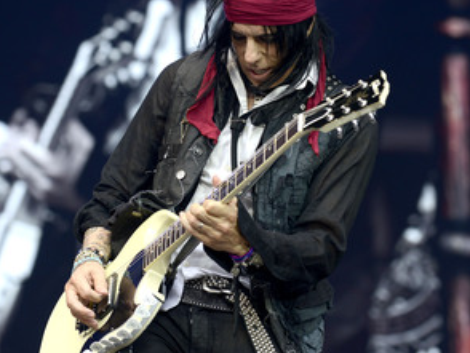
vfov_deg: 7.2
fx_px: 2799
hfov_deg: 9.6
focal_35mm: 206
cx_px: 205
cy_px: 161
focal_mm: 140
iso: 320
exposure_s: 1/800
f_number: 5
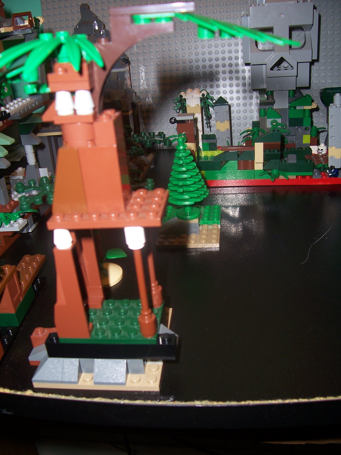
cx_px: 170
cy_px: 228
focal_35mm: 34
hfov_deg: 41.8
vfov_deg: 54.0
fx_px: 447
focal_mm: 5.6
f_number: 2.7
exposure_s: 1/60
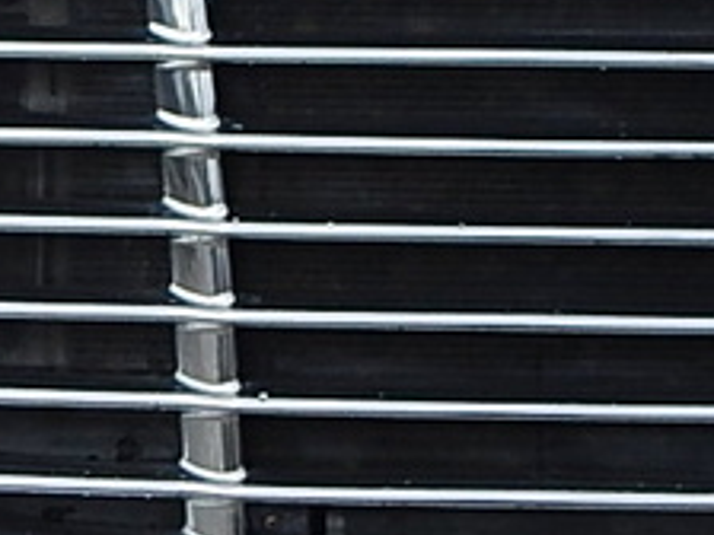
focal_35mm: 128
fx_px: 2640
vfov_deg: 11.5
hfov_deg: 15.4
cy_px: 29
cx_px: 459
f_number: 3.9
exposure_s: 1/1000
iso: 125
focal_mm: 5
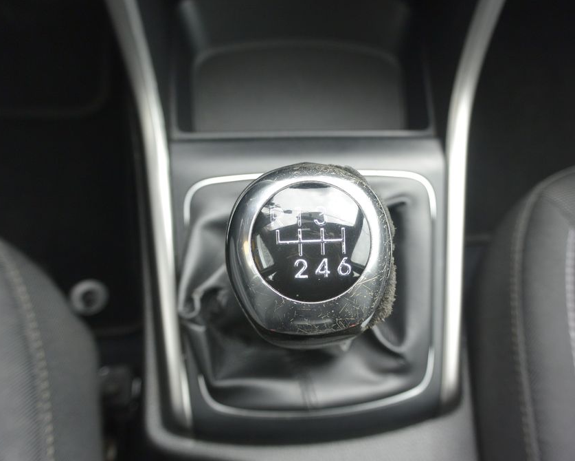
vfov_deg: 47.1
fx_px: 528
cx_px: 333
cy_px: 234
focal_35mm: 31
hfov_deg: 56.9
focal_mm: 10
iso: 200
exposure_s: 1/125
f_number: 3.5
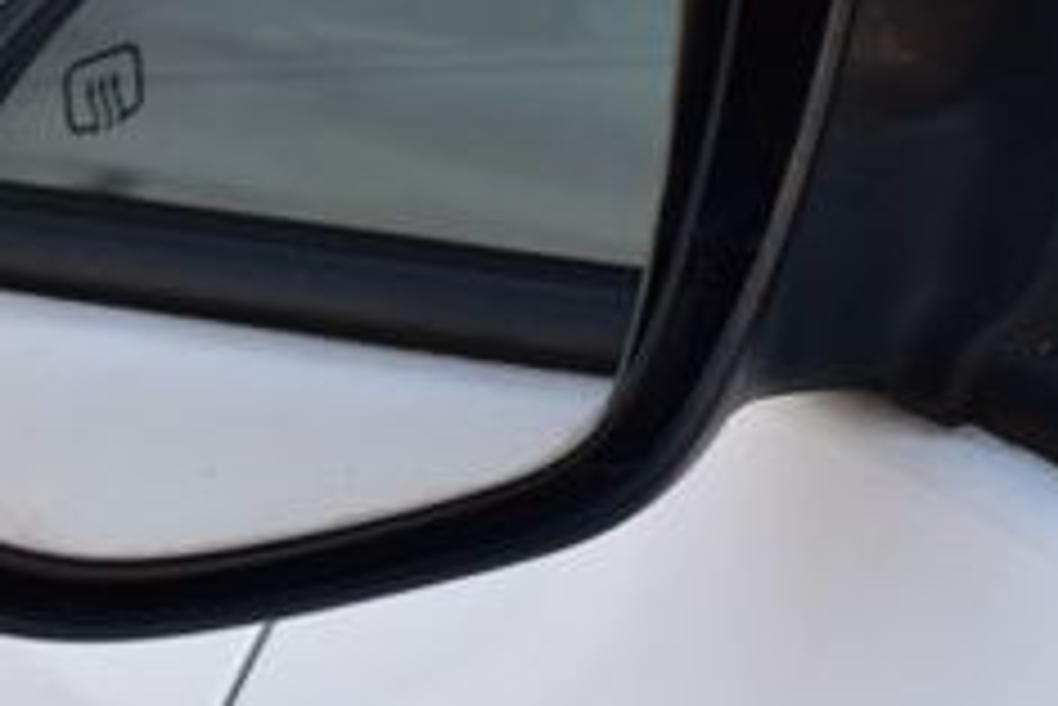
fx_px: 6597
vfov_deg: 6.1
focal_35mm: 224
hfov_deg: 9.1
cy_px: 126
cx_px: 900
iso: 500
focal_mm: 55
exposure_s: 1/15
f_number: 6.3
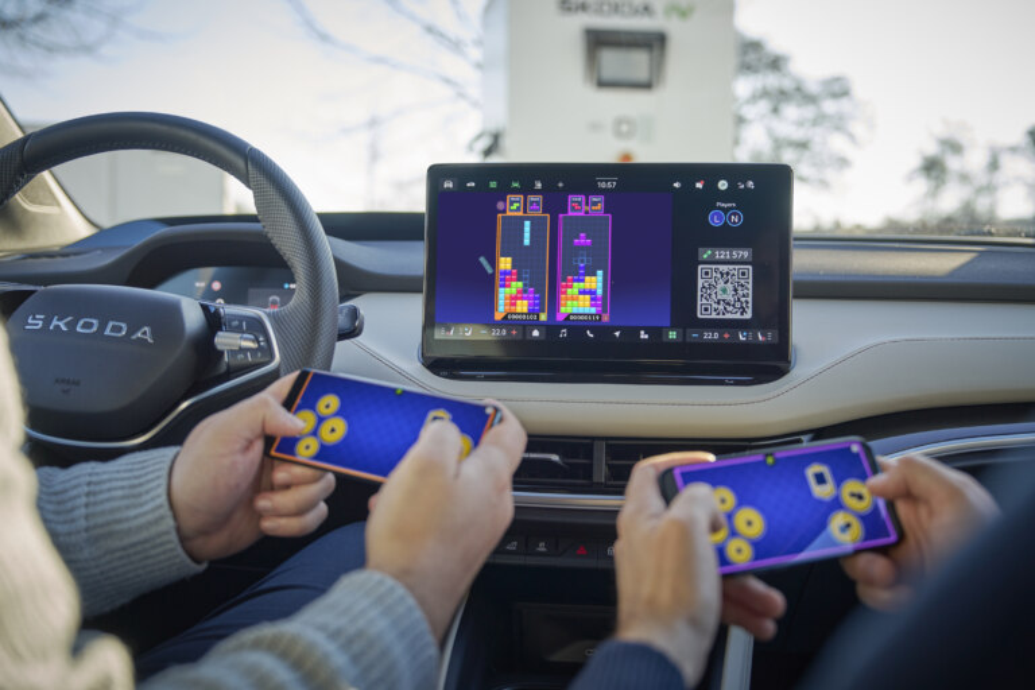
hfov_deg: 50.7
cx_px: 518
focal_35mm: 38
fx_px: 1092
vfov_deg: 35.1
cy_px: 345
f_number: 2.8
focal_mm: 38
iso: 100
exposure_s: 1/200
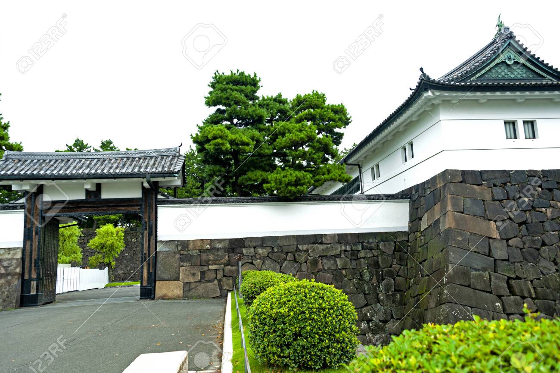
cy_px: 186
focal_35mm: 28
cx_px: 280
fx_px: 435
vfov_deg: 46.3
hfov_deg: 65.5
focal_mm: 28
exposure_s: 1/90
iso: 200
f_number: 4.8
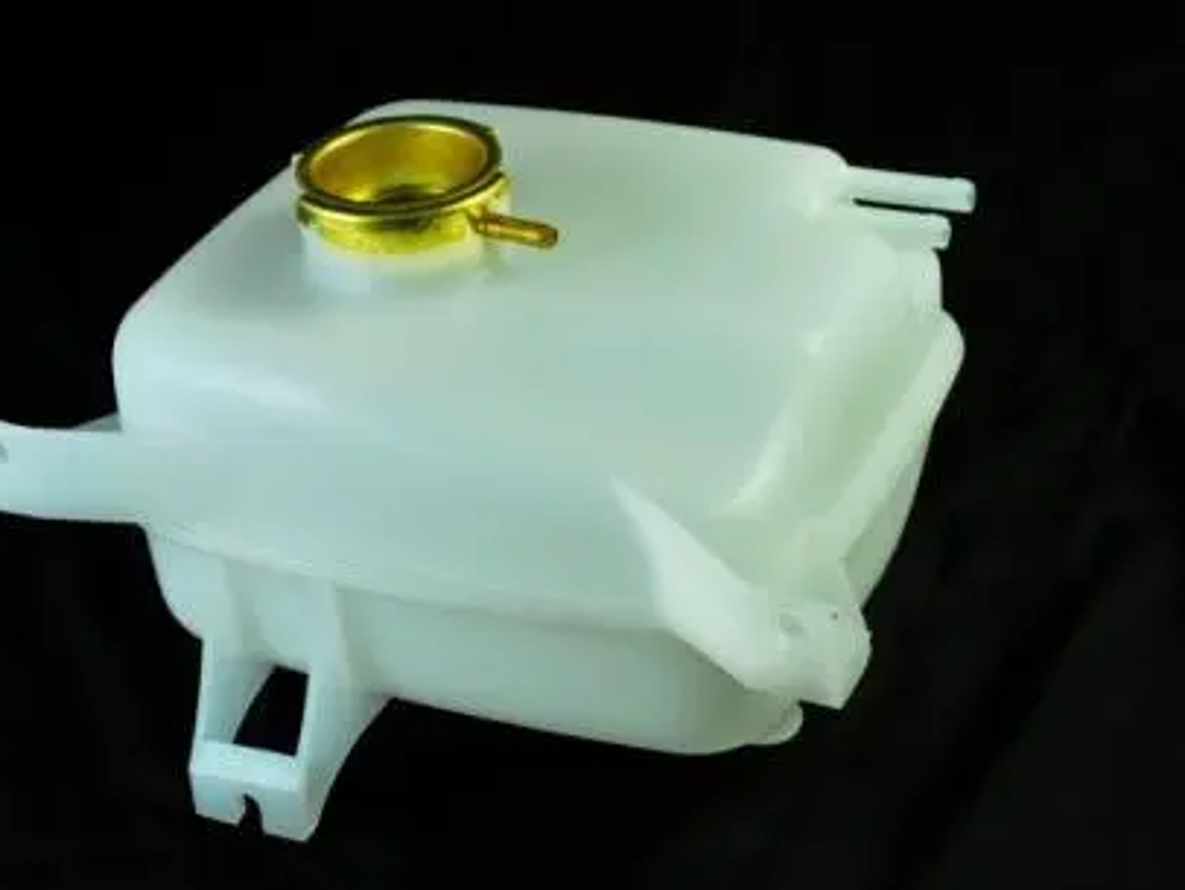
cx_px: 517
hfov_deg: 26.4
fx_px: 2519
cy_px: 446
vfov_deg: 20.0
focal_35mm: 74
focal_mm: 45
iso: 280
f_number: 13
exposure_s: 1/30
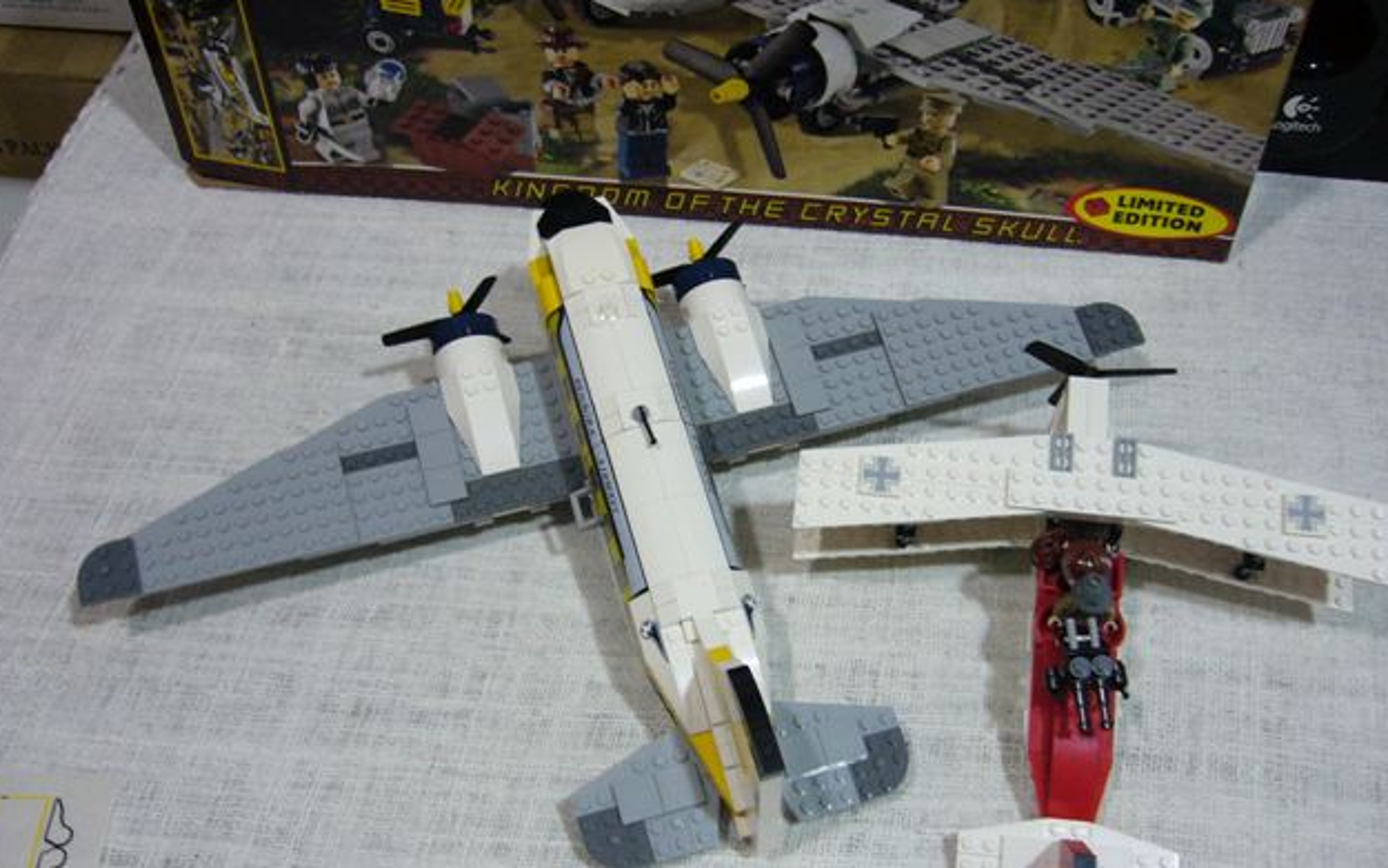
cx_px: 695
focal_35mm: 38
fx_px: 1438
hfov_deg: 51.5
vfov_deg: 33.6
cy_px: 480
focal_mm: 5.8
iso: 200
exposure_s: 1/10
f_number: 2.8
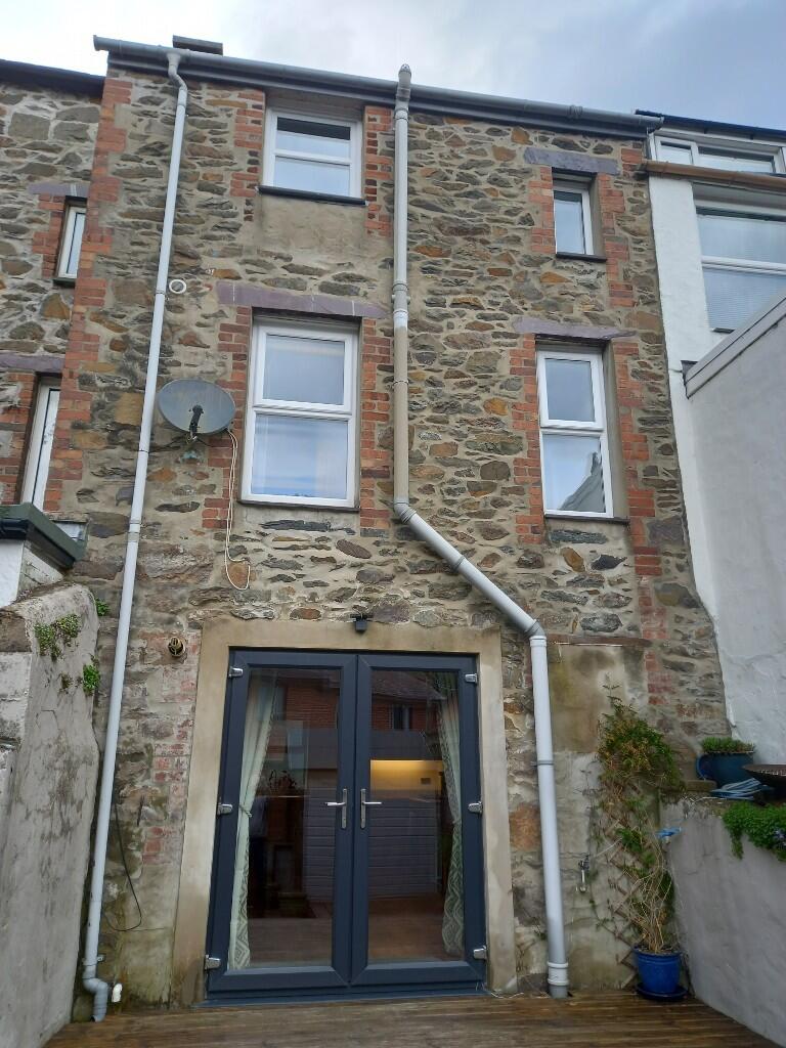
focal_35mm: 25
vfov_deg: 69.4
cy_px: 524
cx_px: 393
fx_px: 757
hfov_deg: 54.9
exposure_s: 1/114
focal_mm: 4.6
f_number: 2
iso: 25
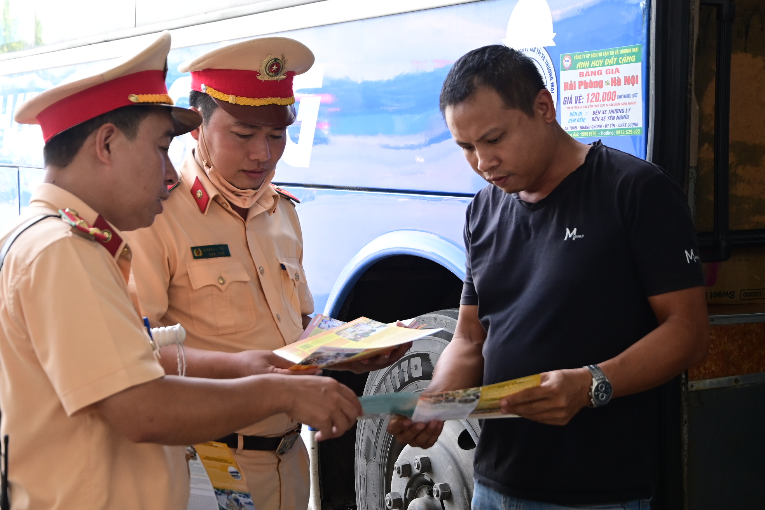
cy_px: 255
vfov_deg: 20.3
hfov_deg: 30.1
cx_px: 382
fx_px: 1424
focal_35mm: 67
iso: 640
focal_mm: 45
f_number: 5.6
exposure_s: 1/200
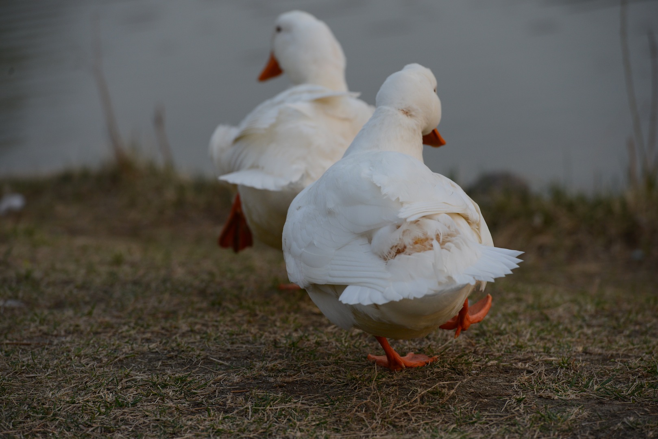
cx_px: 329
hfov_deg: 10.3
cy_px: 220
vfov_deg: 6.9
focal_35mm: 200
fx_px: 3657
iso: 640
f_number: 5
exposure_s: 1/1000
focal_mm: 200
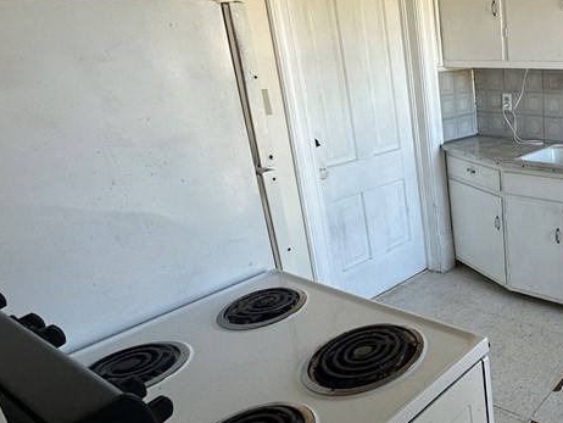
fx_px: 504
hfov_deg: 48.3
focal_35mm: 31
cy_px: 187
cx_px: 561
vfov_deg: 45.4
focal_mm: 2.22
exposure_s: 1/120
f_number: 2.2
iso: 125
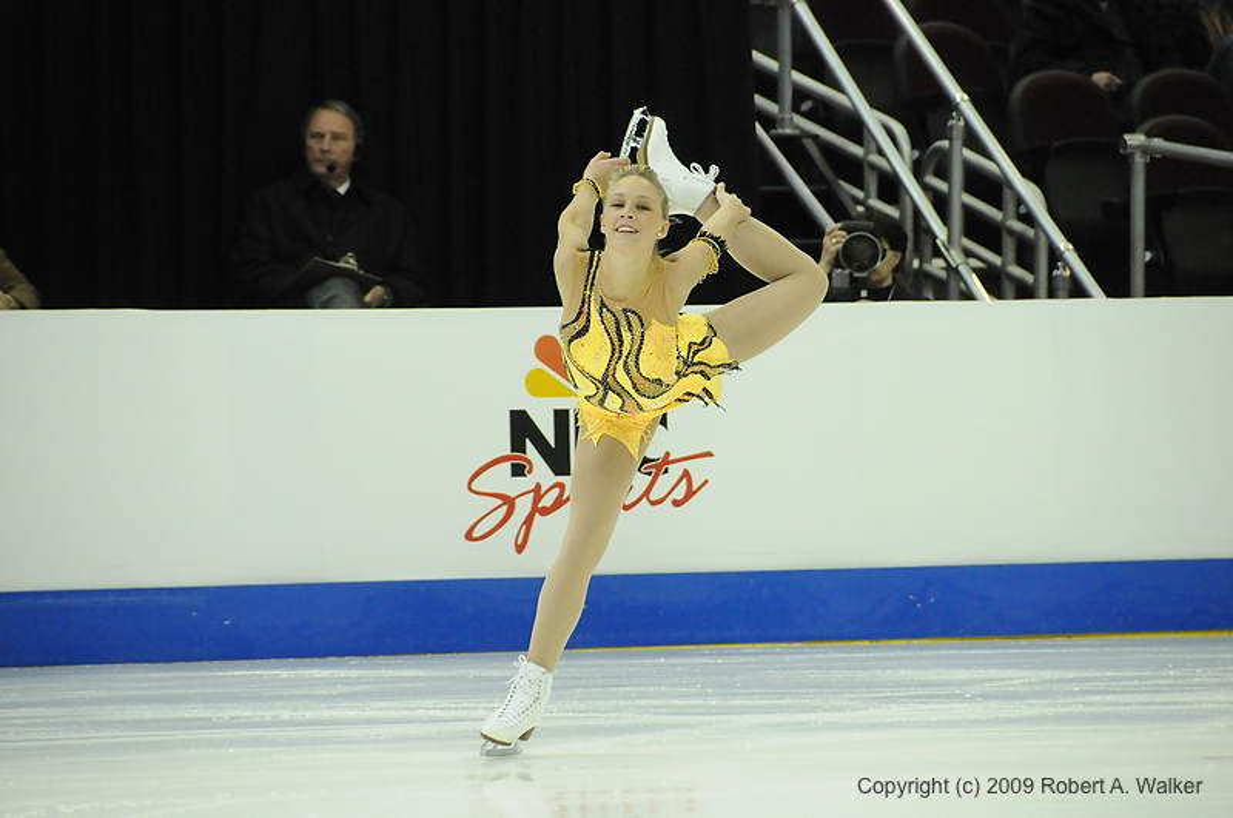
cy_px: 409
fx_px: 10260
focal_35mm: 300
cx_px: 616
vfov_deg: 4.6
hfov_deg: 6.9
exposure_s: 1/640
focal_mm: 200
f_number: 5.6
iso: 3200
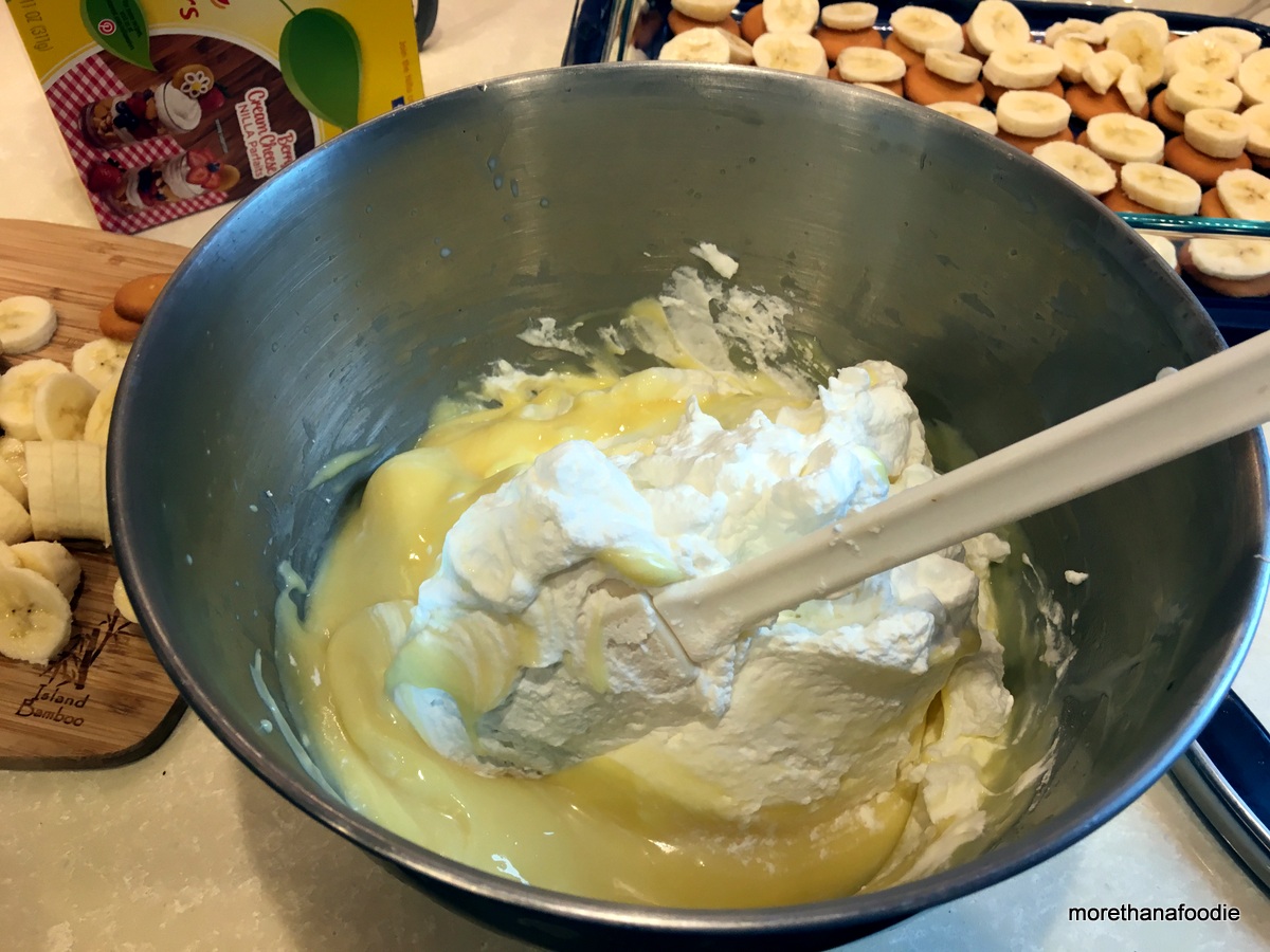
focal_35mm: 29
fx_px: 1064
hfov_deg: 61.7
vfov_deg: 48.2
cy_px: 476
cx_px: 635
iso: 50
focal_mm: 4.15
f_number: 2.2
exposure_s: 1/30
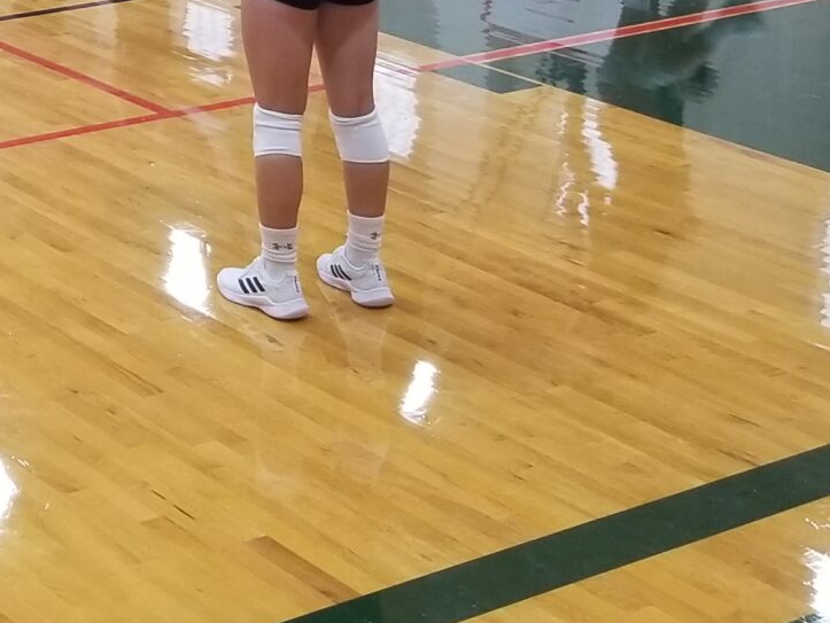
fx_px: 2207
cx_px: -201
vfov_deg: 14.9
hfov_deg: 19.8
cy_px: -328
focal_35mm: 92
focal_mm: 4.25
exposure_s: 1/60
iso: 80
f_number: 1.7
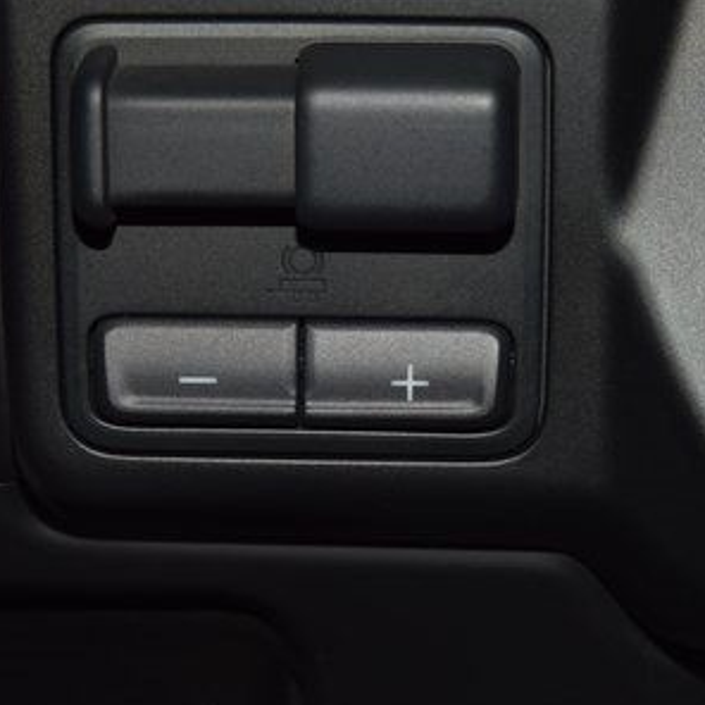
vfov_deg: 9.1
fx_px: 4447
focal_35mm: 193
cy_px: 277
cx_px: 295
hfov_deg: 9.1
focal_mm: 70
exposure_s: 1/125
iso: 100
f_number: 8
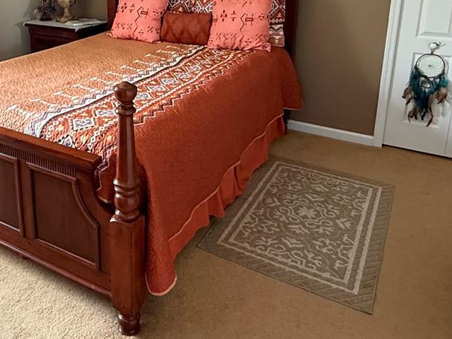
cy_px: 62
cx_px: 134
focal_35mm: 35
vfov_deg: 39.0
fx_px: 457
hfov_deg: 51.2
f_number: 2.2
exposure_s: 1/60
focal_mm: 2.22
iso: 640
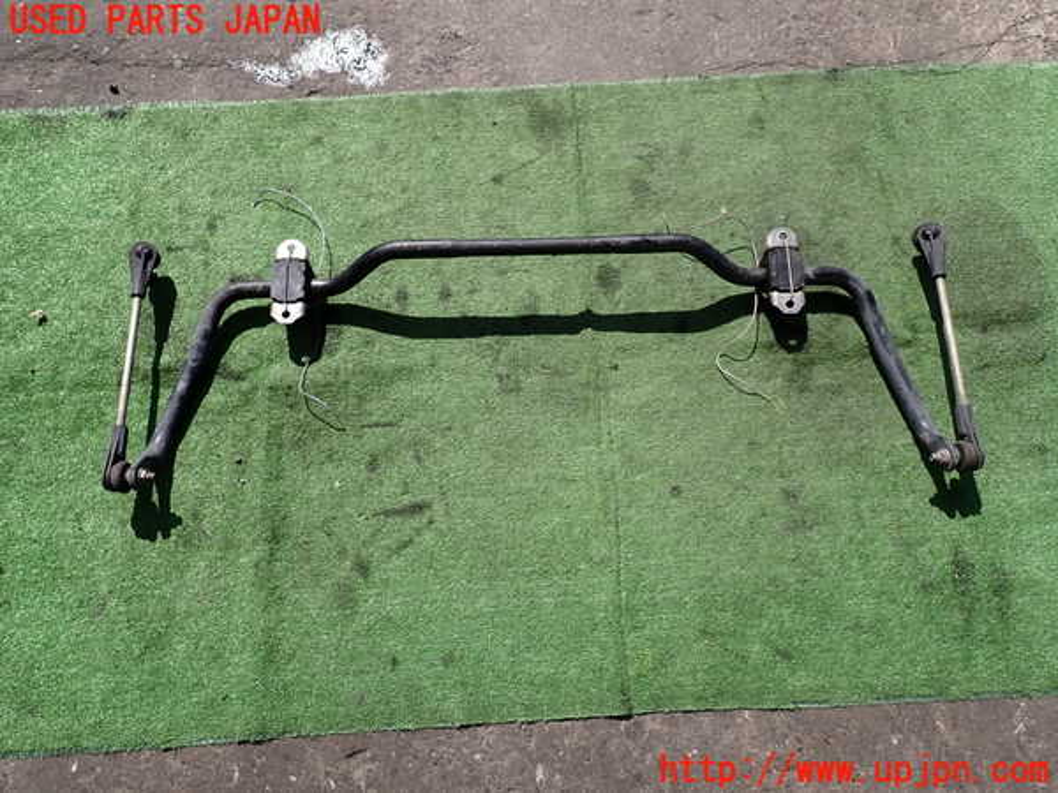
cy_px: 396
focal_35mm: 25
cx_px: 529
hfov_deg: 69.4
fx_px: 764
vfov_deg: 54.9
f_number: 8
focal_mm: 4.5
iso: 100
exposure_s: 1/125
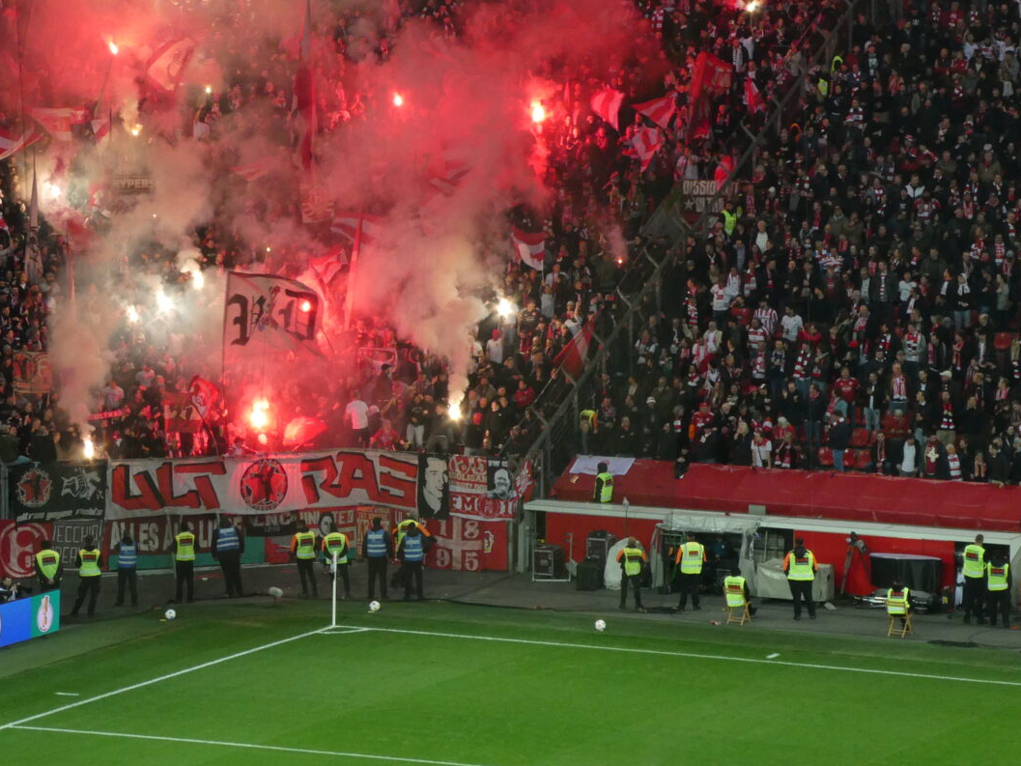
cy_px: 194
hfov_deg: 11.3
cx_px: 282
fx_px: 5133
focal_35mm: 174
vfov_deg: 8.5
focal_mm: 20.6
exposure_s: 1/80
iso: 250
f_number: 5.1
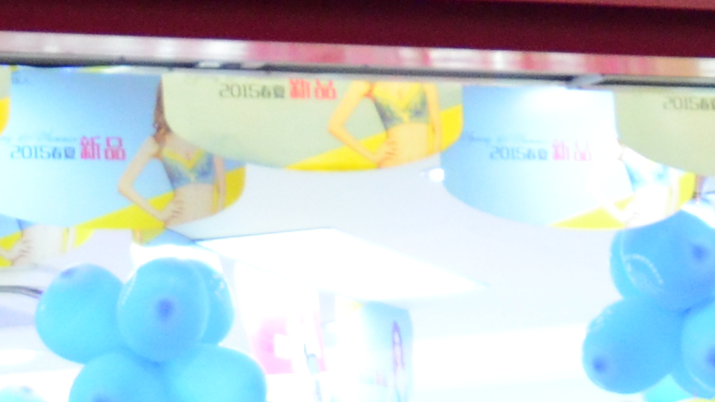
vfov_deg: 3.5
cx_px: 700
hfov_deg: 6.3
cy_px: -422
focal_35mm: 343
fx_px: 6507
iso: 1600
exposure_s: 1/80
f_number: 4.5
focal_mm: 35
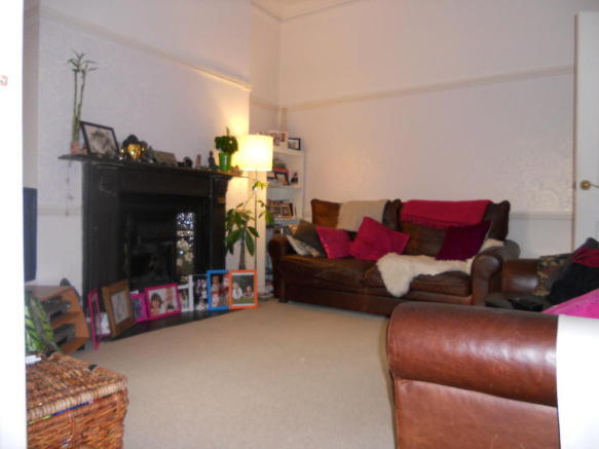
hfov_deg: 65.3
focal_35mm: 27
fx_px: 467
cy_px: 224
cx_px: 300
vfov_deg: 51.3
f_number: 3.2
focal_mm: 4.9
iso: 250
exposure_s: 1/25
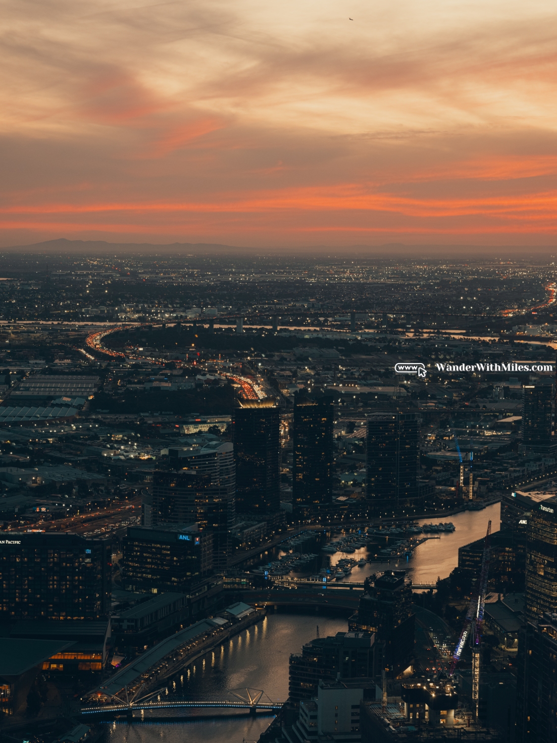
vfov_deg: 22.5
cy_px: 372
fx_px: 1867
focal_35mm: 87
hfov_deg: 17.0
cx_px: 278
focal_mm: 110
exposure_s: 1/30
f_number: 2
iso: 800
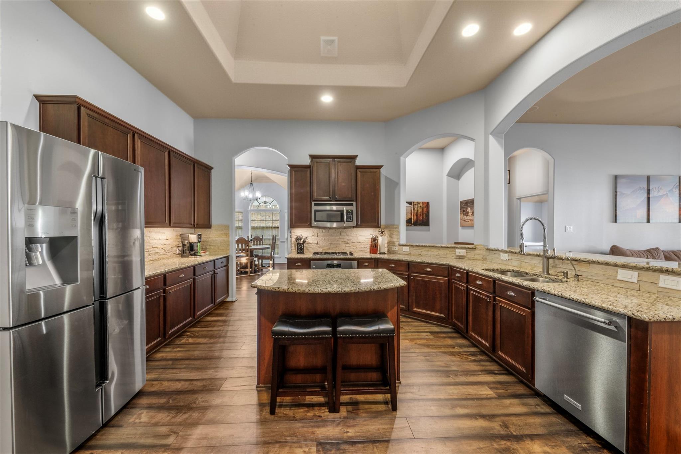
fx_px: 246
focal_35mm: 13
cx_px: 340
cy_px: 227
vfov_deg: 85.4
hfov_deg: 108.3
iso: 250
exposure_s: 13
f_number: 9
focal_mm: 13
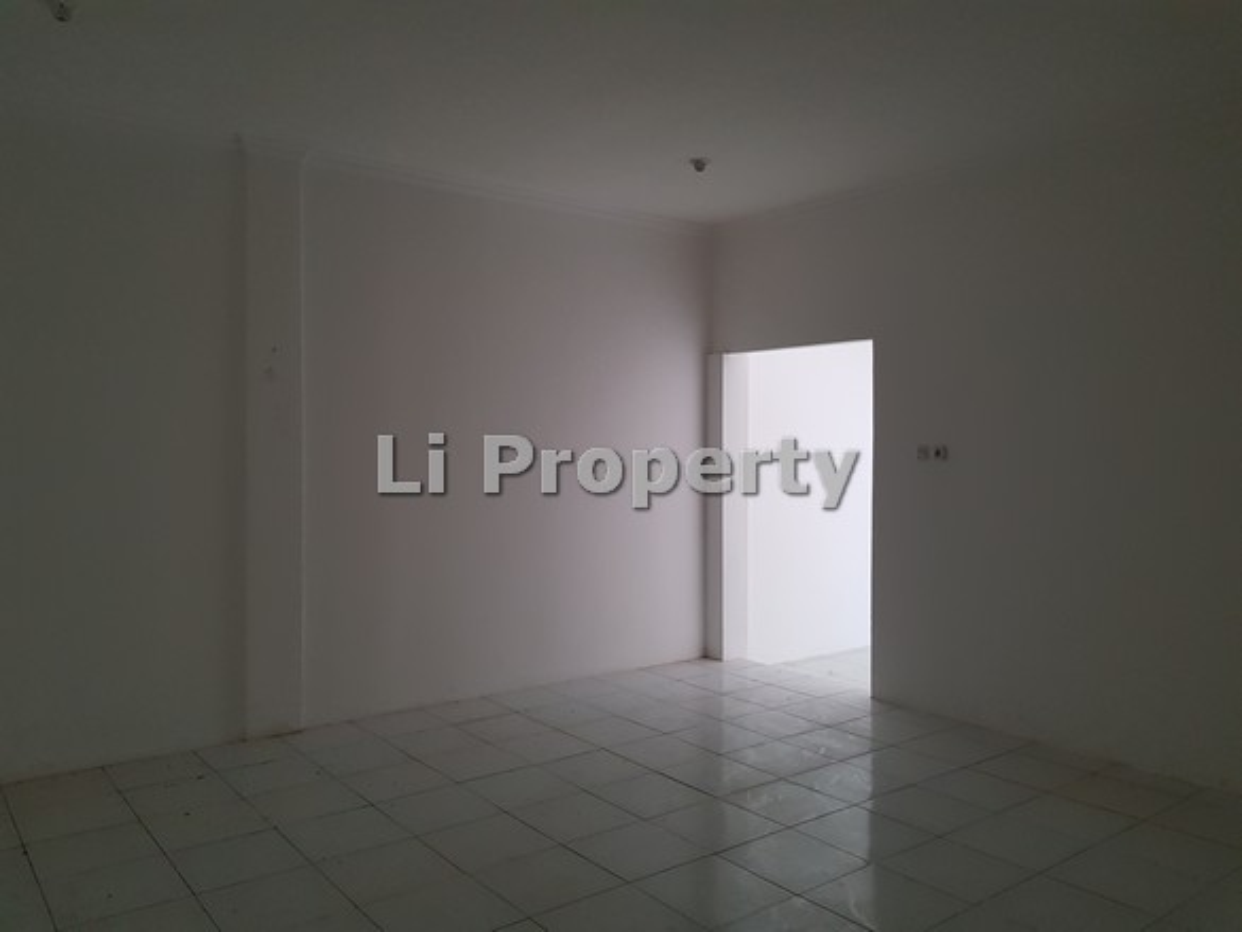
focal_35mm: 26
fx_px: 933
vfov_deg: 53.1
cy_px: 466
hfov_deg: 67.3
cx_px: 621
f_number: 1.7
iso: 160
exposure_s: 1/60
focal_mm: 4.3
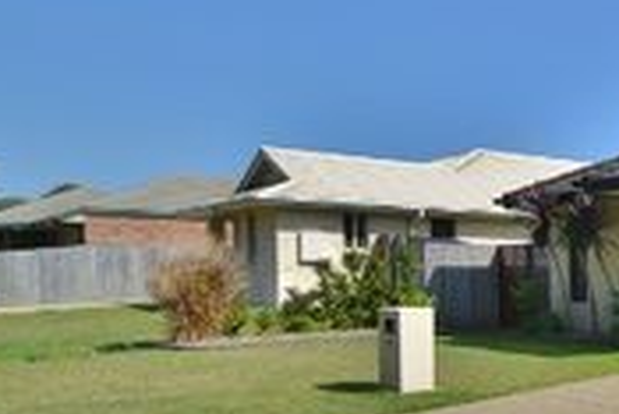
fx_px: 763
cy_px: 306
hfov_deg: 34.6
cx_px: 753
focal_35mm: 44
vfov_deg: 29.9
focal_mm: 11
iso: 100
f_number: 8
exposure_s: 1/250
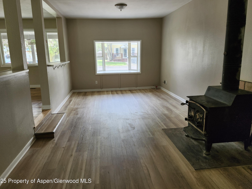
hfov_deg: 71.6
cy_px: 91
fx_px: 175
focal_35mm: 24
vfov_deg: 56.8
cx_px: 121
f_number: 1.8
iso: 80
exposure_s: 1/180
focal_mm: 5.54
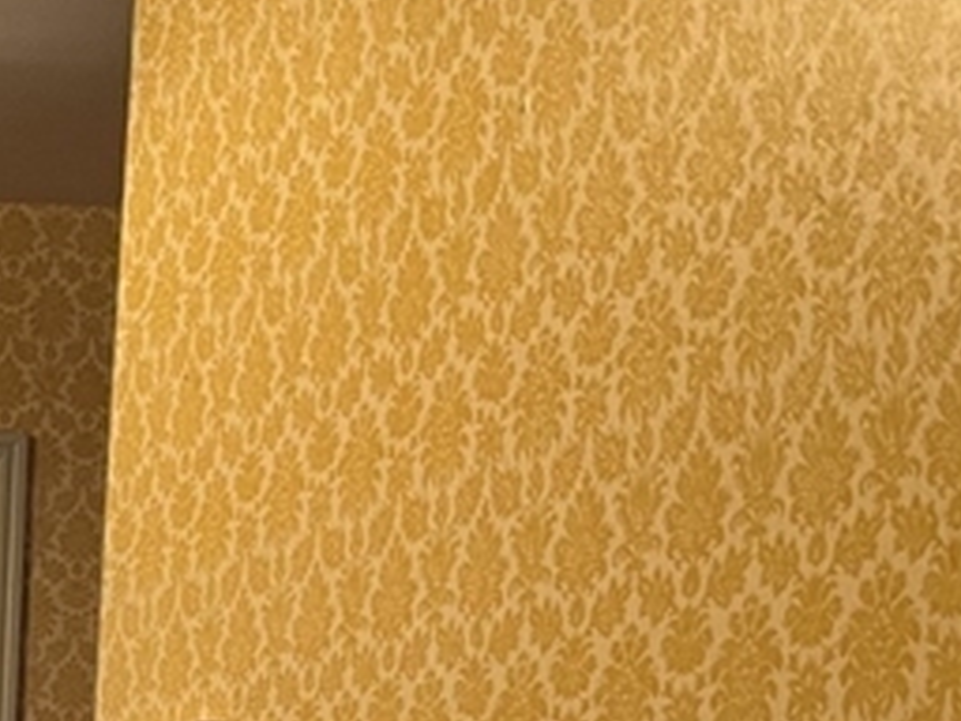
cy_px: 1326
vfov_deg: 12.8
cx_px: -860
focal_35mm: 104
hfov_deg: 15.7
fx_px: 2887
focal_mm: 5.1
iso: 100
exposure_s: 1/60
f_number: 1.6
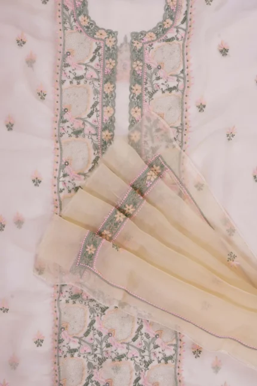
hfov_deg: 53.1
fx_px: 257
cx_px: 128
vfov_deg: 73.7
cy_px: 193
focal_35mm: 24
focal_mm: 16
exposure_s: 1/160
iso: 100
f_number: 16
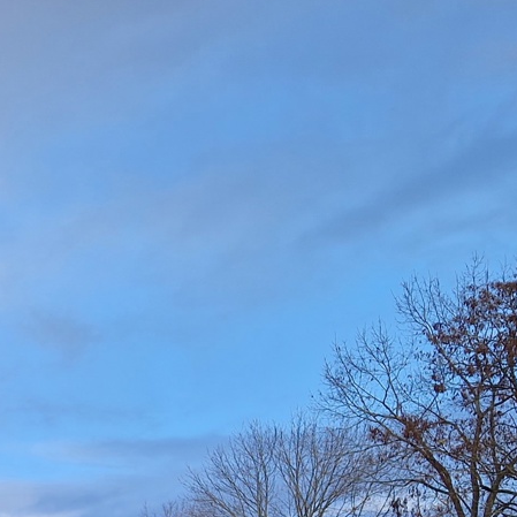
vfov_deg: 18.2
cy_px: 729
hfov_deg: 19.2
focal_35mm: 87
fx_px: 1470
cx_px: -30
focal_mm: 5.4
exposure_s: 1/612
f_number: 1.8
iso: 50
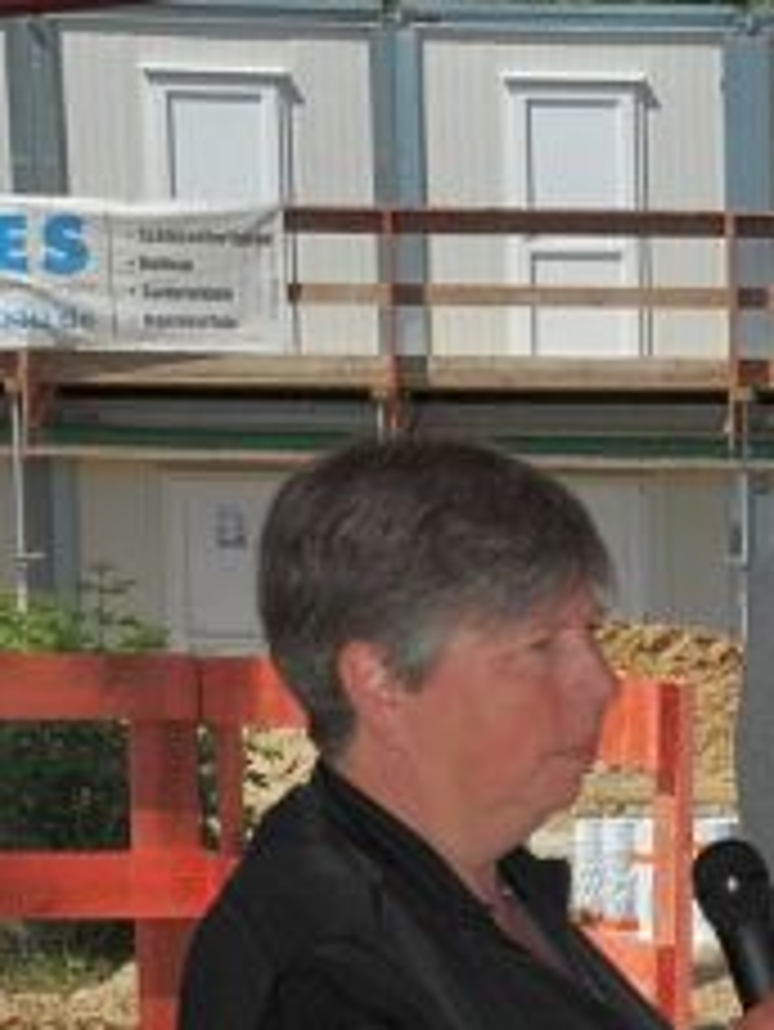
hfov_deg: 7.9
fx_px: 5391
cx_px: 1395
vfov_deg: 10.8
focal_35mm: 181
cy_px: 1120
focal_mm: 36
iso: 200
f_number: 16
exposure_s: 1/250
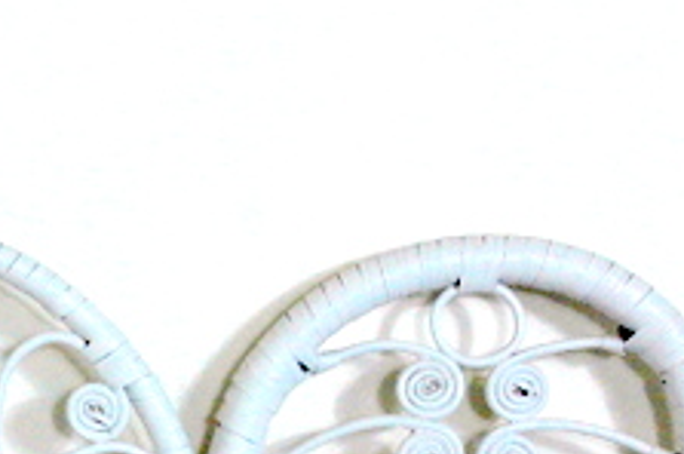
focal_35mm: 132
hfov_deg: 15.3
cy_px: 558
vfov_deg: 10.2
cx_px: 46
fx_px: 2504
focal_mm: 28
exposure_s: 1/125
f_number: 5.6
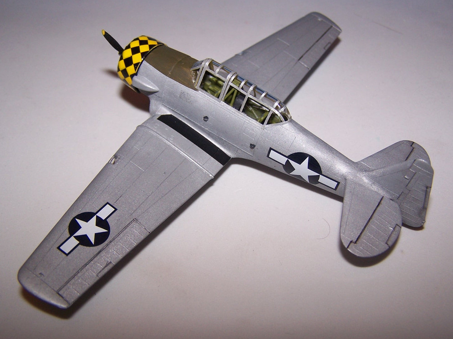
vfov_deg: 35.1
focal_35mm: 41
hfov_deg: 45.8
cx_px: 236
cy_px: 173
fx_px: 536
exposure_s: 1/60
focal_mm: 6.3
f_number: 2.8
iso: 80
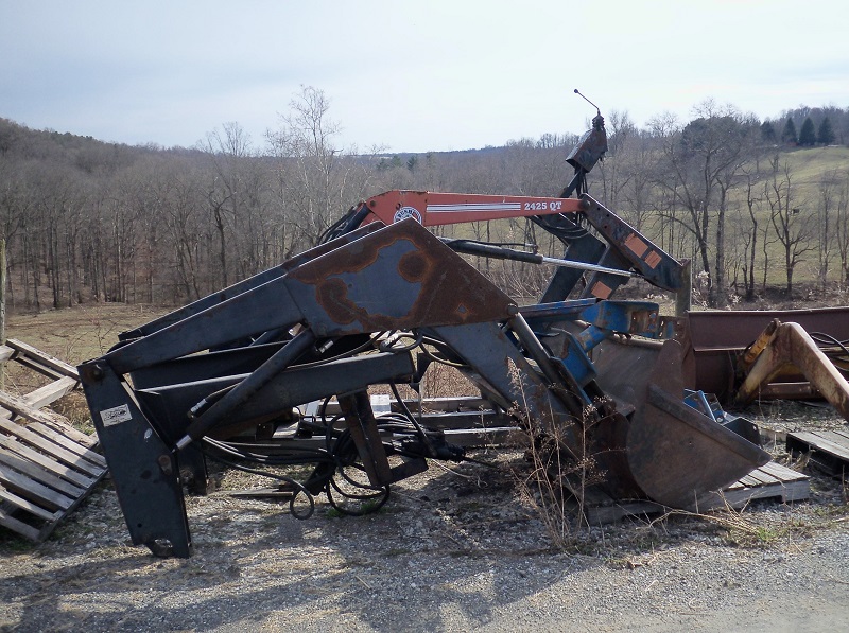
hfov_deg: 49.1
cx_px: 424
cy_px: 316
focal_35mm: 38
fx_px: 930
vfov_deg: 37.6
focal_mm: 6.3
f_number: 3.5
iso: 200
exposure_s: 1/640
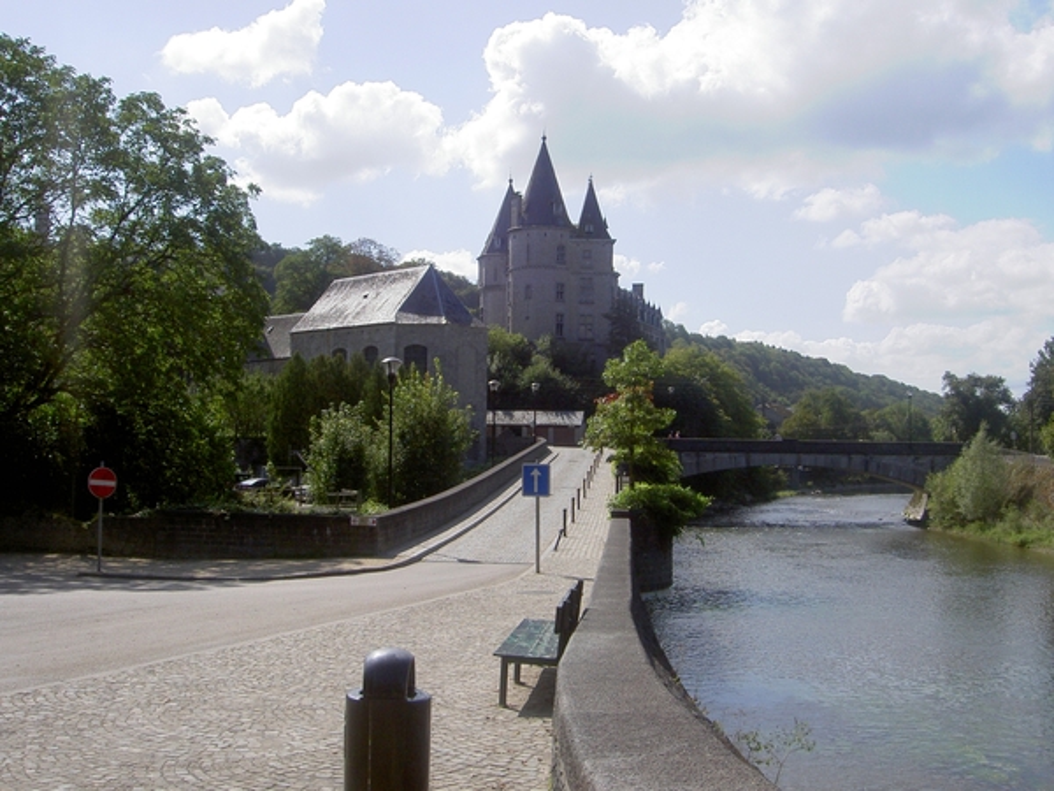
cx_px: 527
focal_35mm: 39
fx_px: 1187
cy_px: 396
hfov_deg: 47.9
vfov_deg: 36.8
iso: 100
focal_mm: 8
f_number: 4.7
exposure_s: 1/800
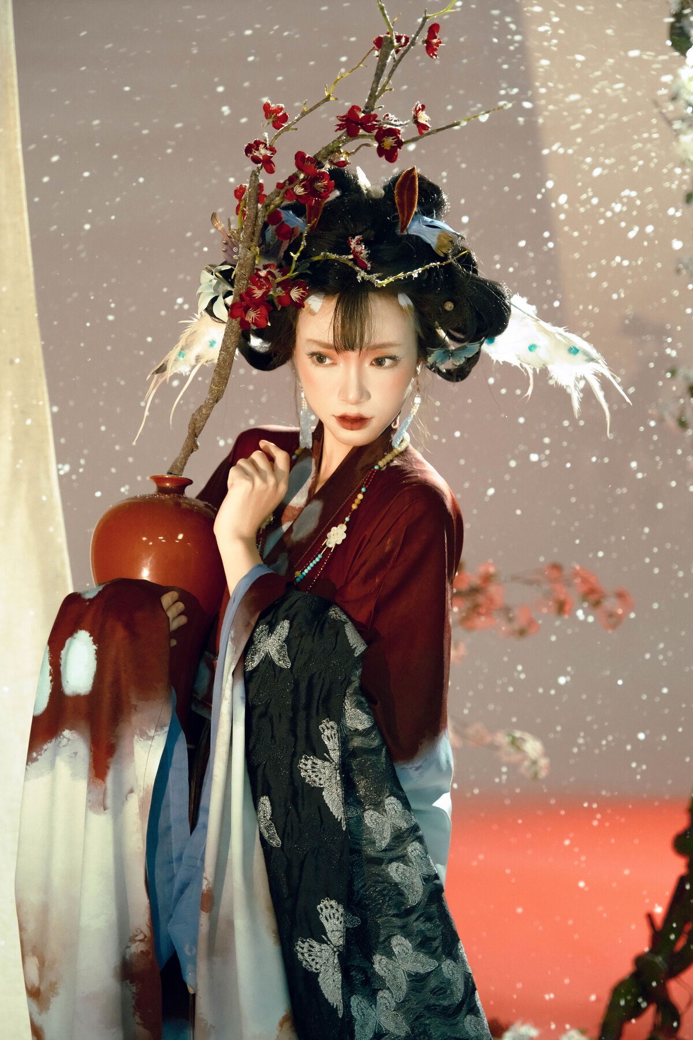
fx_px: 2108
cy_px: 520
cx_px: 346
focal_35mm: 73
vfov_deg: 27.7
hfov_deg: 18.7
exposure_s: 1/250
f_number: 2.8
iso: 2000
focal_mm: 48.5
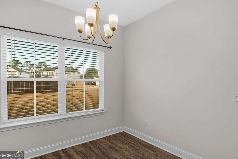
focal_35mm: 18
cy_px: 80
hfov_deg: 90.0
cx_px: 119
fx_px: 119
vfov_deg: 67.4
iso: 250
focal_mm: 12
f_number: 7.1
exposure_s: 1/25
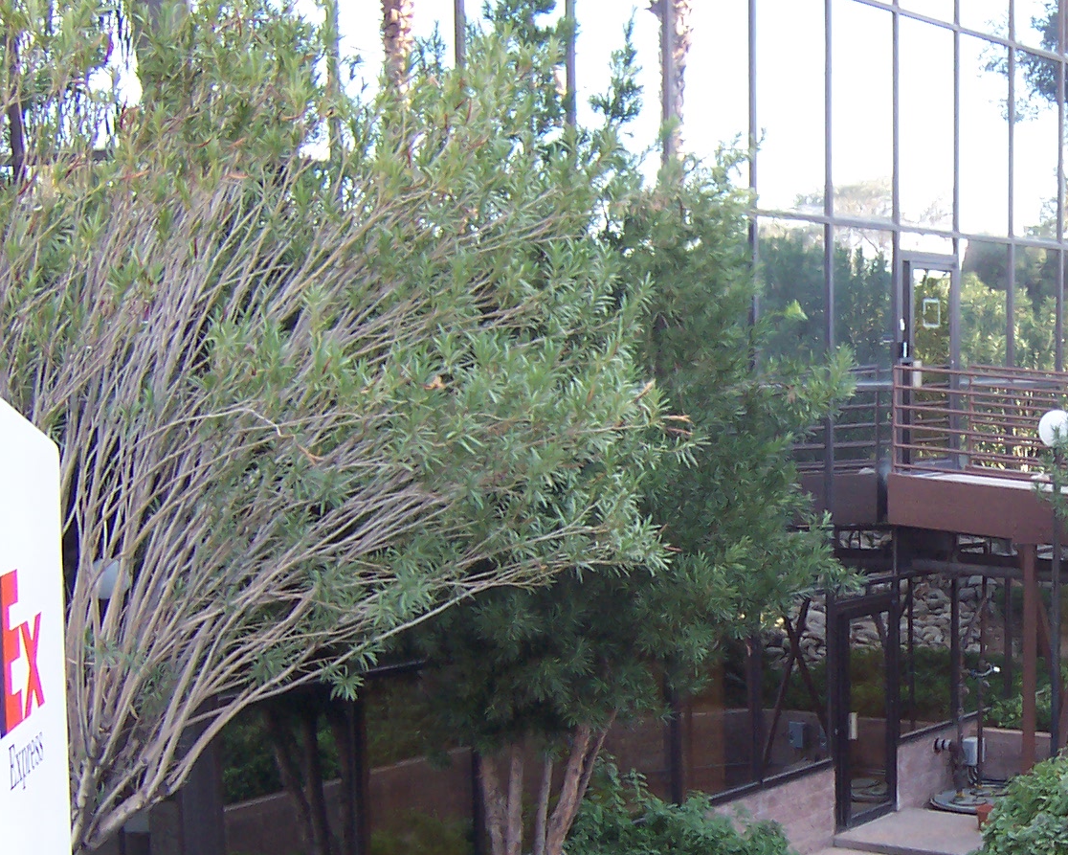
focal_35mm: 64
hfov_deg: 28.4
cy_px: 636
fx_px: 2023
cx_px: 967
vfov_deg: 23.6
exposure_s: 1/90
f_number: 2.8
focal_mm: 5.6
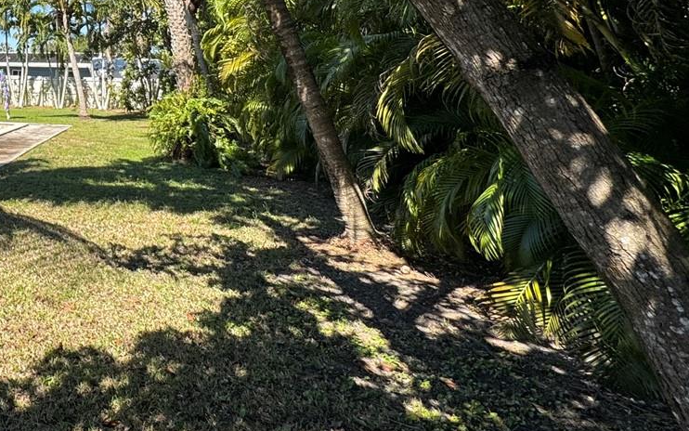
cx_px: -36
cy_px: 42
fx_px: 601
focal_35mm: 32
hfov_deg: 46.9
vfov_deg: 36.9
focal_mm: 2.22
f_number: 2.2
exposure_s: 1/561
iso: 40
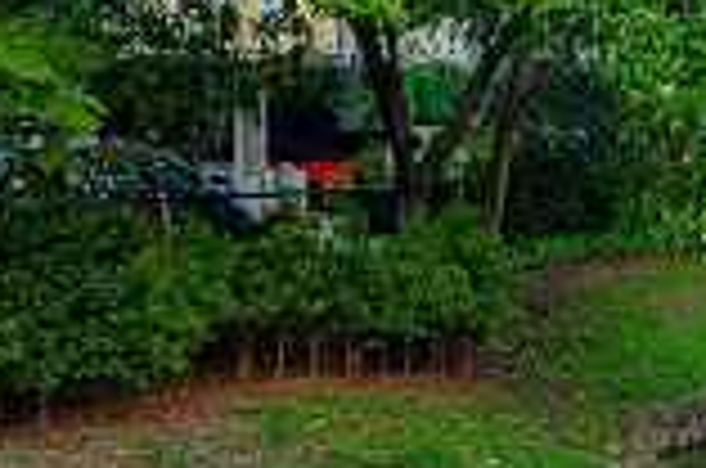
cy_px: 191
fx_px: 2251
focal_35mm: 115
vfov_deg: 11.9
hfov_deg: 16.7
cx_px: 953
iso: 160
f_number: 22
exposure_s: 1.3
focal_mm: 24
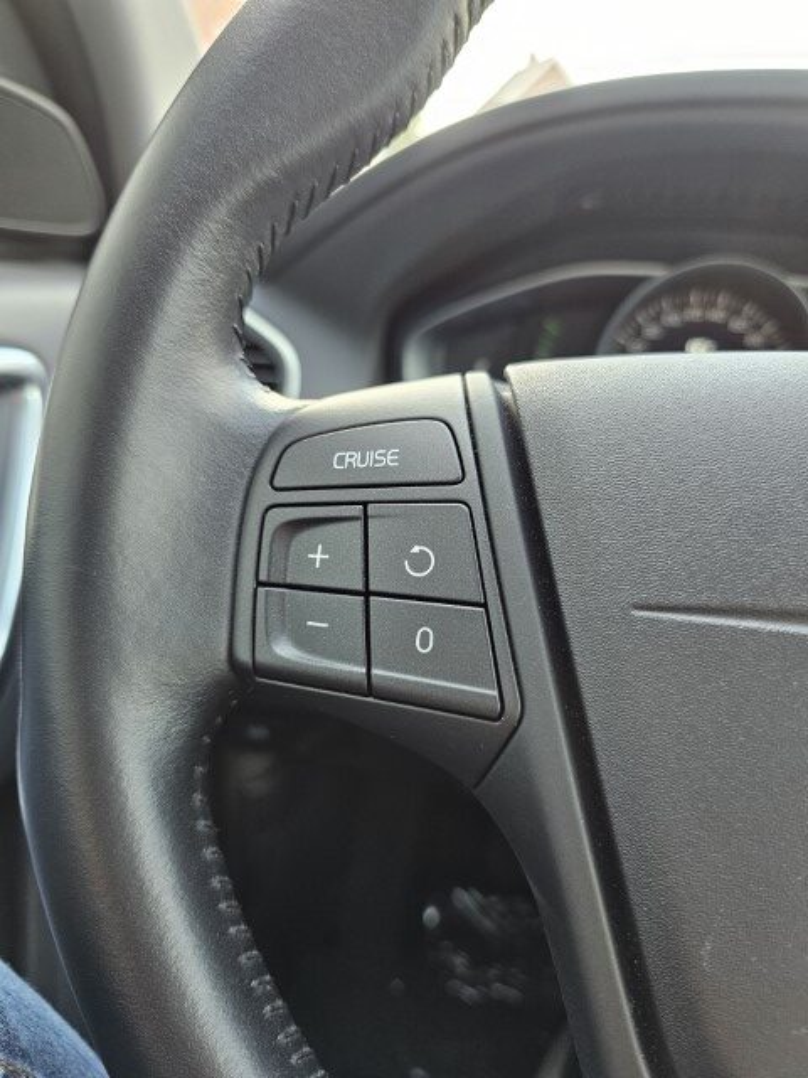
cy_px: 539
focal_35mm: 23
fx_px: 716
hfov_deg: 58.9
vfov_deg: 73.9
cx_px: 404
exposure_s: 1/142
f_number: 1.7
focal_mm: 6.3
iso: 400
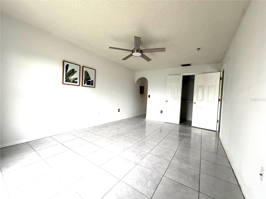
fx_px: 108
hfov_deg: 102.1
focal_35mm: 14
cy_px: 100
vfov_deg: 85.7
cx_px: 133
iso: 400
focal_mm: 2.22
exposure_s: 1/60
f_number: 2.2
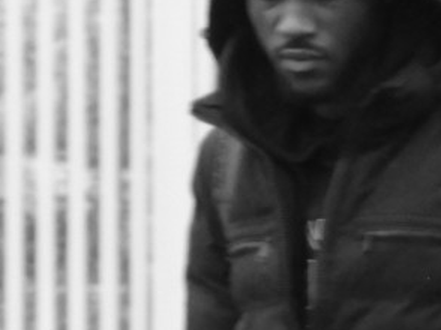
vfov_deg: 0.8
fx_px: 22467
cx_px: 806
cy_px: 525
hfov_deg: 1.1
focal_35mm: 1765
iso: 320
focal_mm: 64.5
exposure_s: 1/100
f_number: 6.3
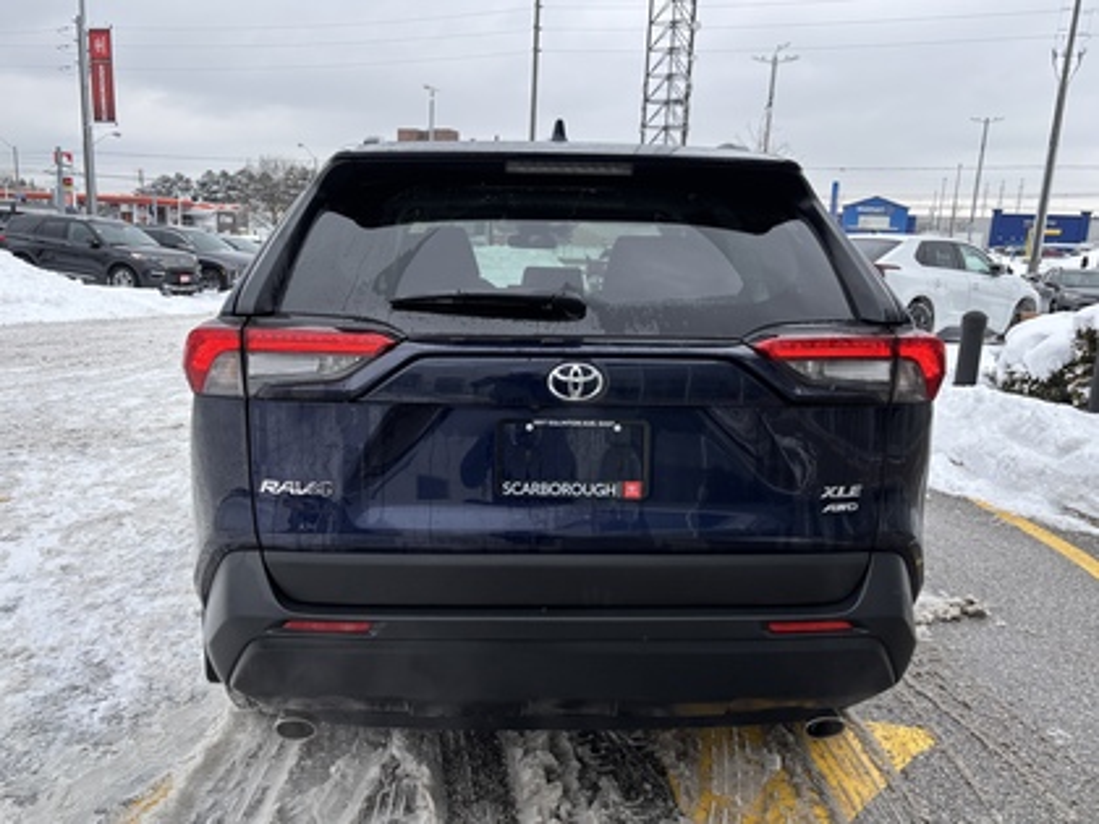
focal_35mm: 26
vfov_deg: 53.1
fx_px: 825
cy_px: 412
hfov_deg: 67.3
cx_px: 550
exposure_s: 1/707
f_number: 1.6
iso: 50
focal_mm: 5.96
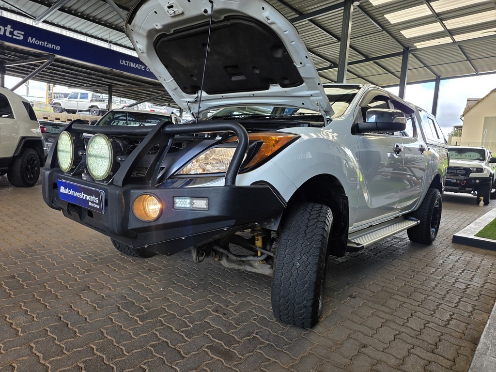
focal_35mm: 23
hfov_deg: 73.9
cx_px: 248
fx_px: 330
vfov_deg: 58.9
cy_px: 186
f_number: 1.7
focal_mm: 6.25
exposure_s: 1/180
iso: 32
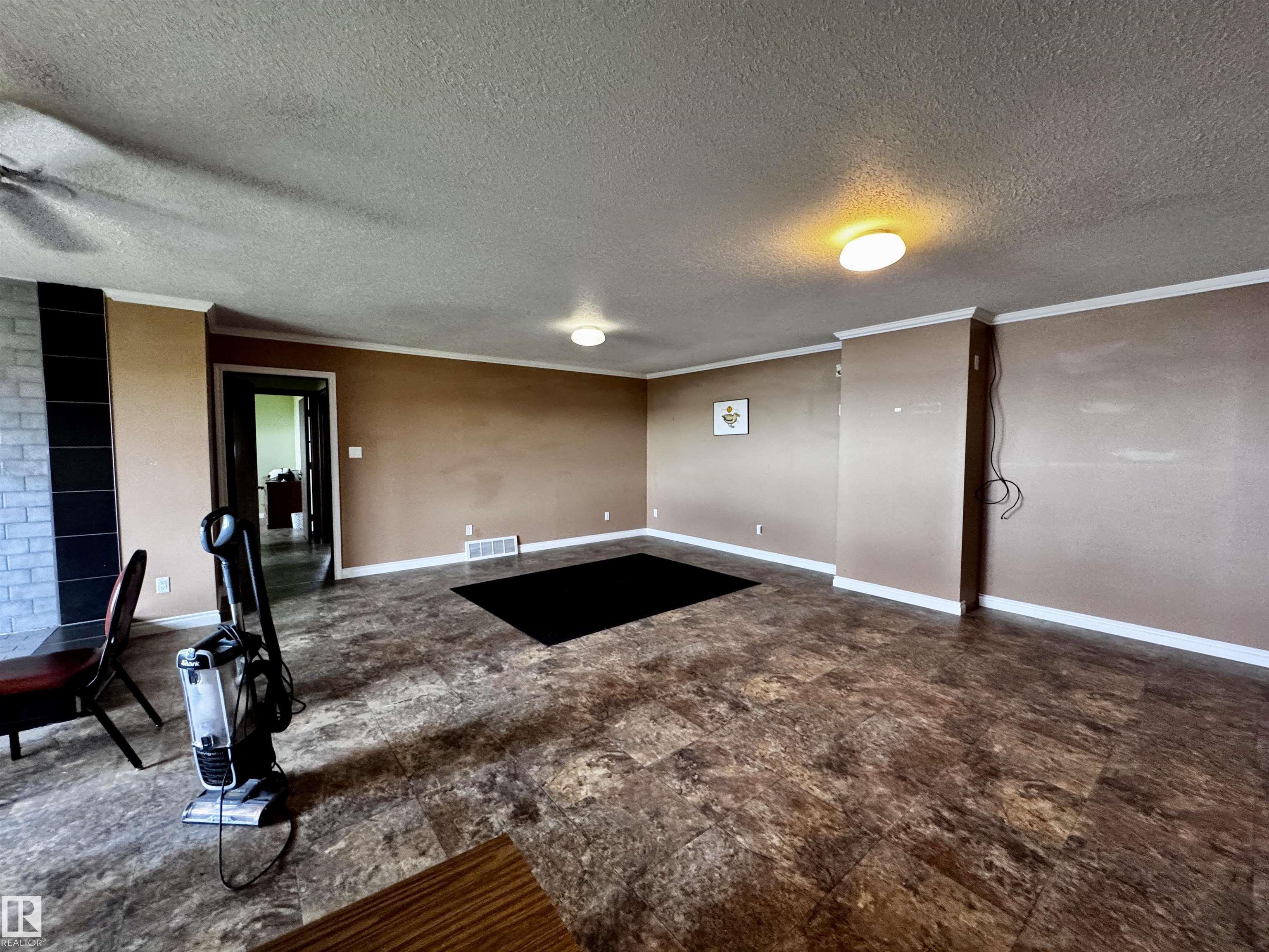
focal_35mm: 14
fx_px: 513
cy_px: 476
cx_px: 634
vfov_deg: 85.7
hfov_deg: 102.1
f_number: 2.2
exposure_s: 1/60
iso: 500
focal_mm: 2.22
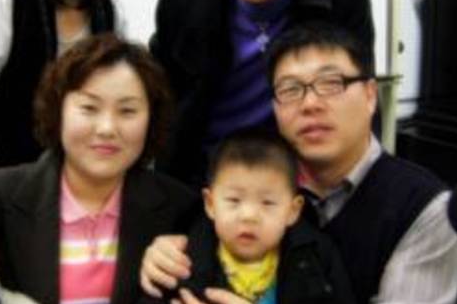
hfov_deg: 33.7
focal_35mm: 59
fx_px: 748
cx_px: 156
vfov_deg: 22.9
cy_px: 128
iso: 123
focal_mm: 7.4
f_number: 2.8
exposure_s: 1/15
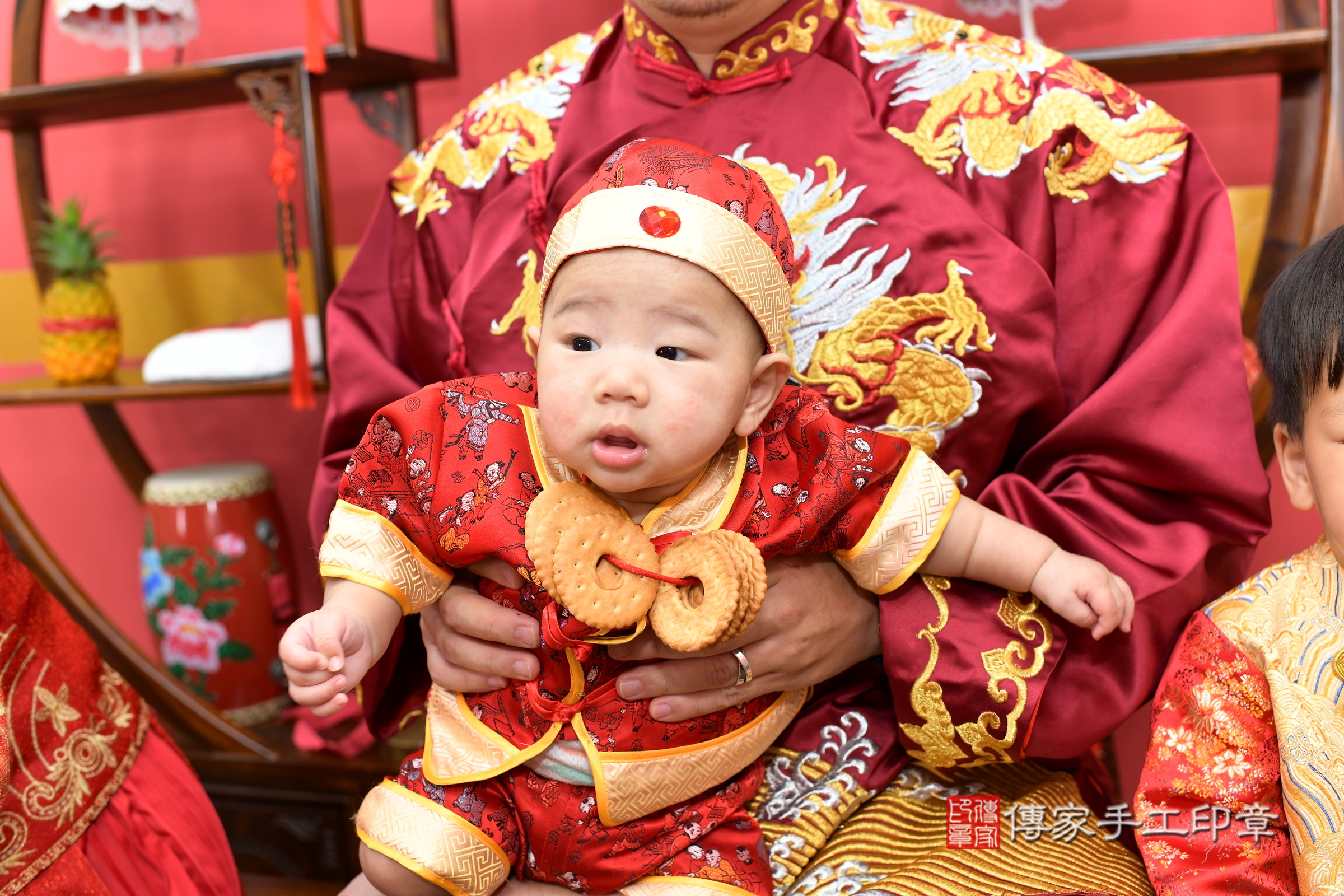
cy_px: 448
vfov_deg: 37.9
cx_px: 672
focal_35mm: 35
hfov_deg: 54.4
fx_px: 1307
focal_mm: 35
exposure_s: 1/200
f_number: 4.5
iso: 800
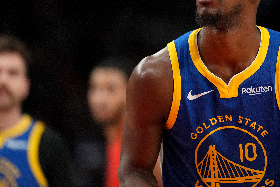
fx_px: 3663
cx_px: 175
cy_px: 42
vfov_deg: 2.9
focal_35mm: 471
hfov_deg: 4.4
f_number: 2.8
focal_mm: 300
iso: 5000
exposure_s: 1/2000
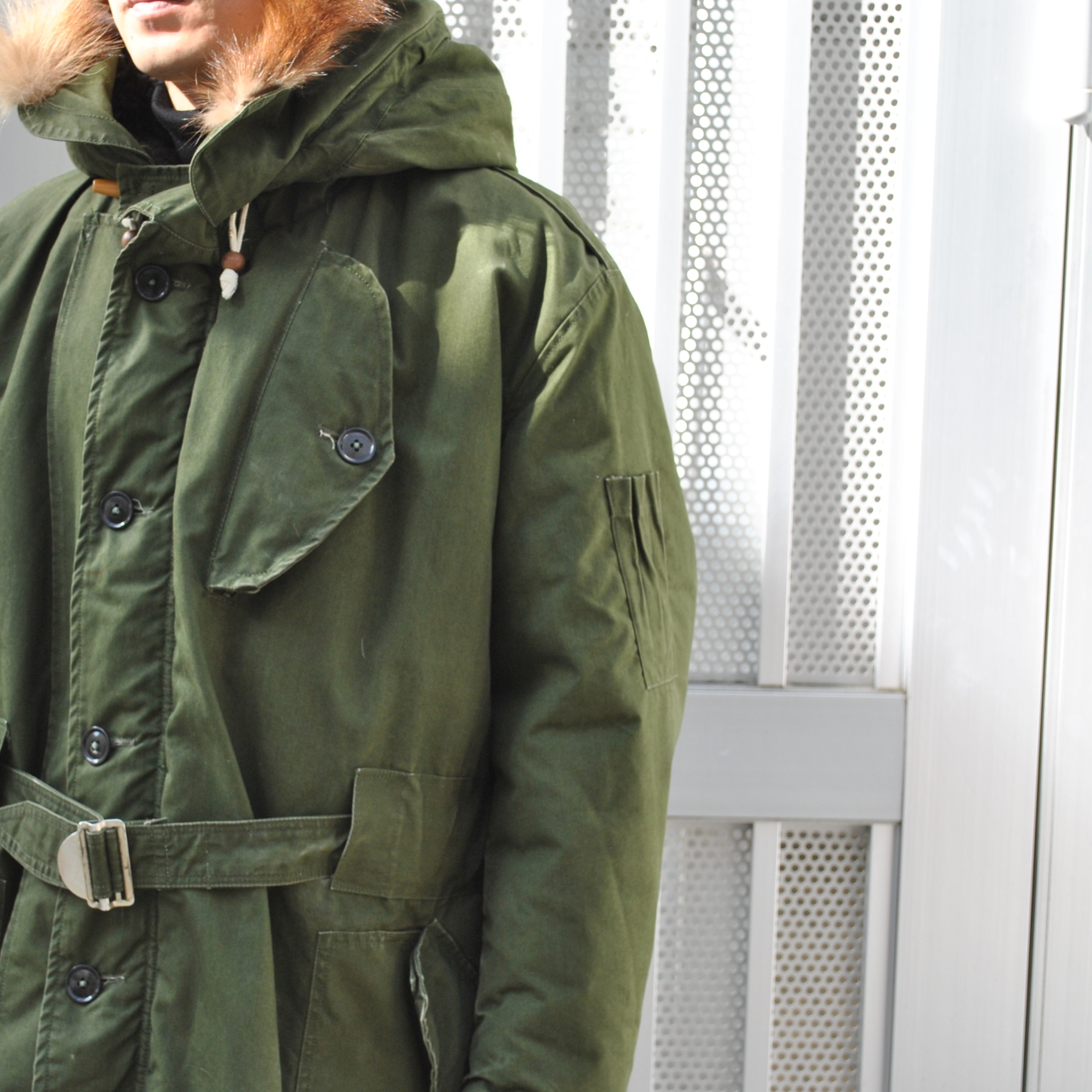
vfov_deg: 23.7
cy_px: 548
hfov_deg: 23.6
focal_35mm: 73
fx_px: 2605
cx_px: 390
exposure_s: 1/125
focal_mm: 38
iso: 200
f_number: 5.6
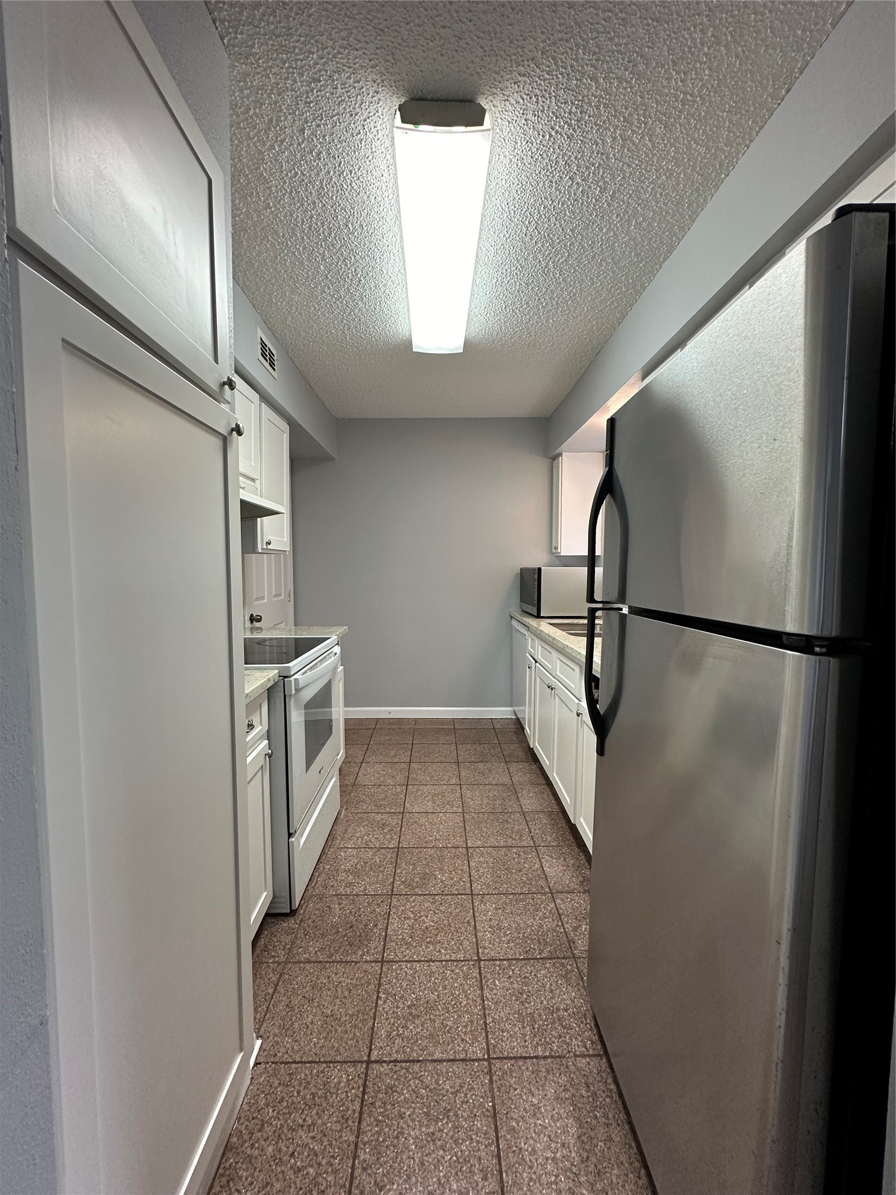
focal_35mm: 14
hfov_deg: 85.7
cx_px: 448
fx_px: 483
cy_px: 598
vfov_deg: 102.1
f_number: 2.2
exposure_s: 1/120
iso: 250
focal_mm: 2.22
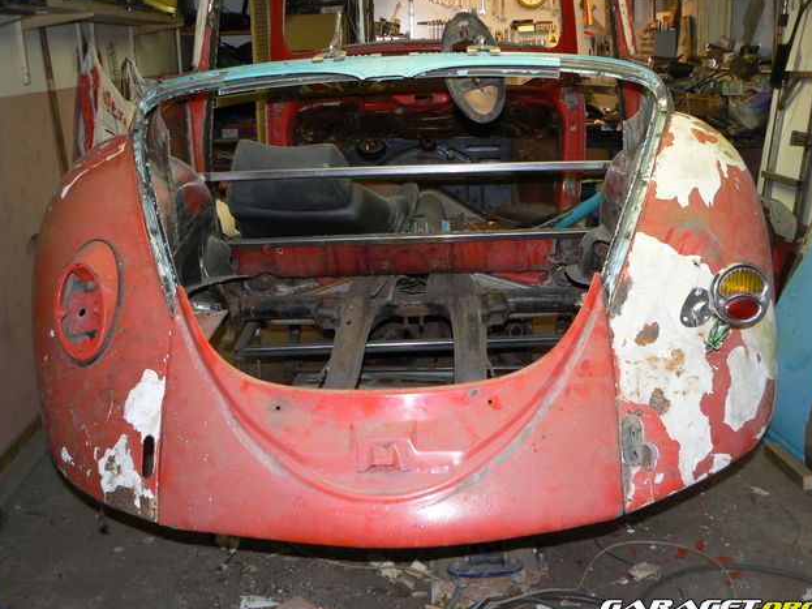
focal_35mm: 37
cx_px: 407
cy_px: 306
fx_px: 868
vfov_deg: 38.7
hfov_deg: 50.1
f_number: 2.8
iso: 100
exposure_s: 1/25
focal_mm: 6
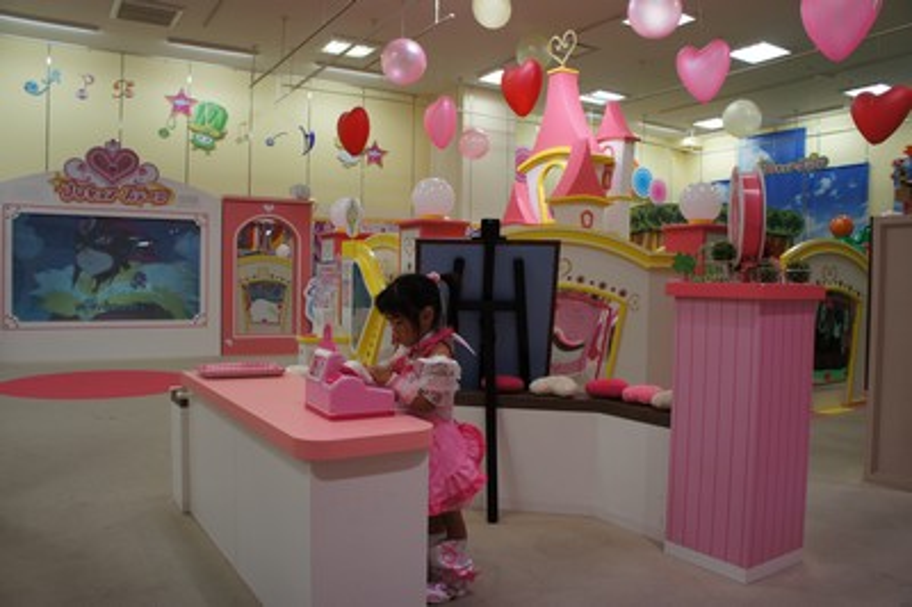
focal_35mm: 27
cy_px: 304
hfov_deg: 67.4
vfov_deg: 47.9
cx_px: 456
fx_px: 683
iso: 200
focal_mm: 18
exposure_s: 1/50
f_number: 4.5
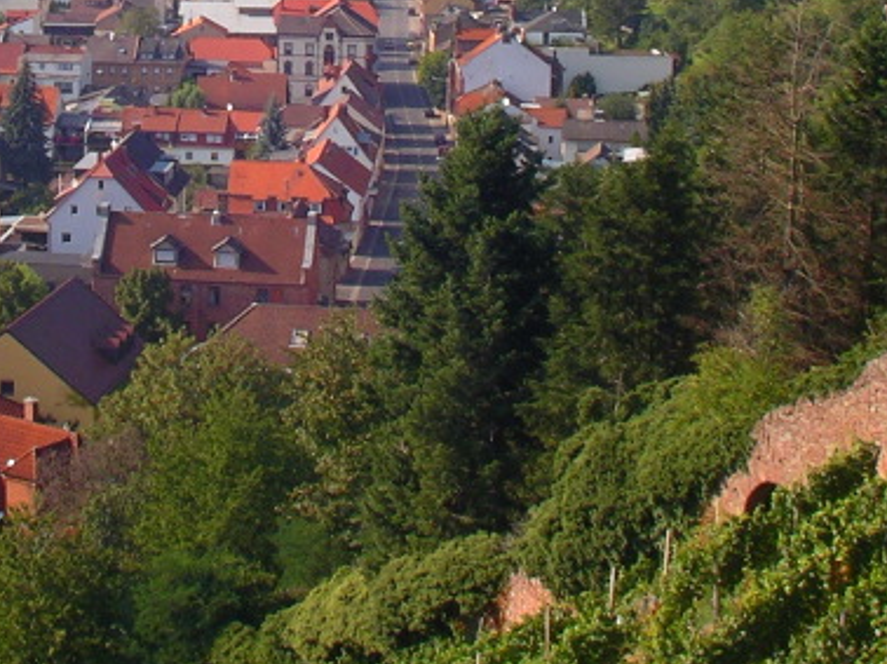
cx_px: 324
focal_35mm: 94
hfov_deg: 20.8
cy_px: 47
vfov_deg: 15.5
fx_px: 2407
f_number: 6.9
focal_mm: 5.7
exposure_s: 1/100
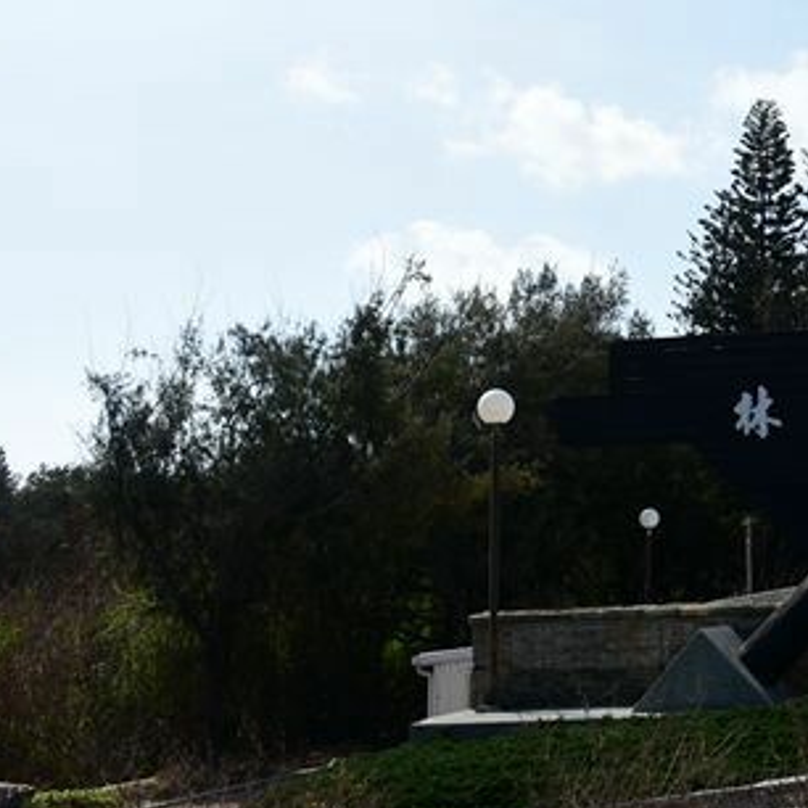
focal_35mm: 60
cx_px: 898
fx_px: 1584
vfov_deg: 28.2
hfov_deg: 26.3
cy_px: 194
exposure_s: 1/800
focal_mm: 18
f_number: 5.6
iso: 100
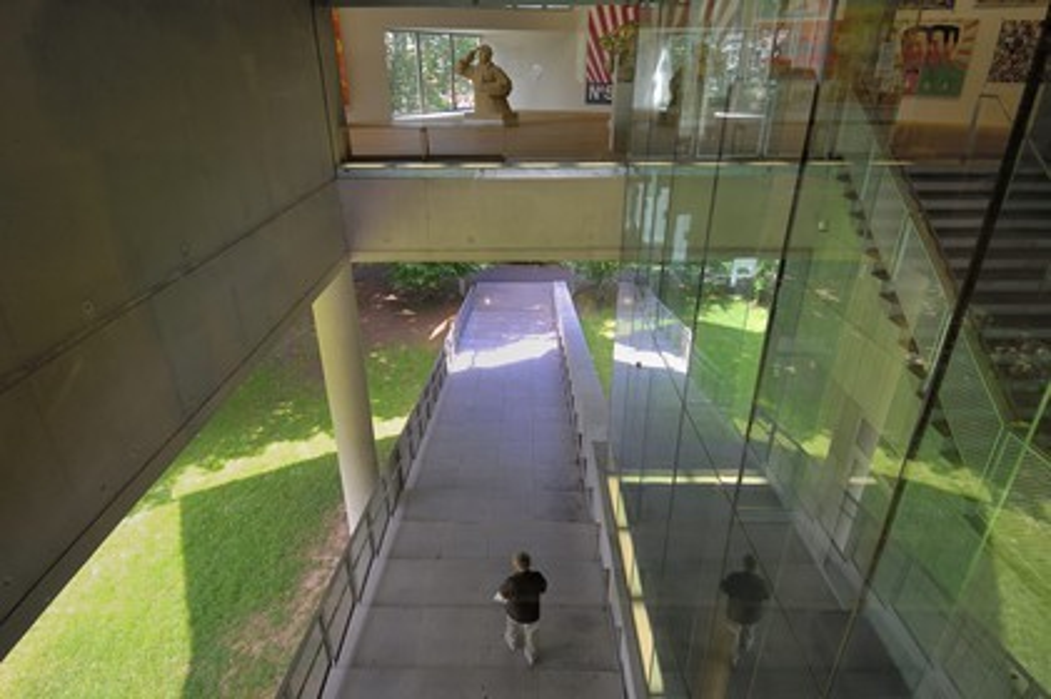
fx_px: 525
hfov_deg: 90.0
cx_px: 526
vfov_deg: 67.3
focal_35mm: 18
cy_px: 350
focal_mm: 12
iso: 100
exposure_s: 1/40
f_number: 4.5
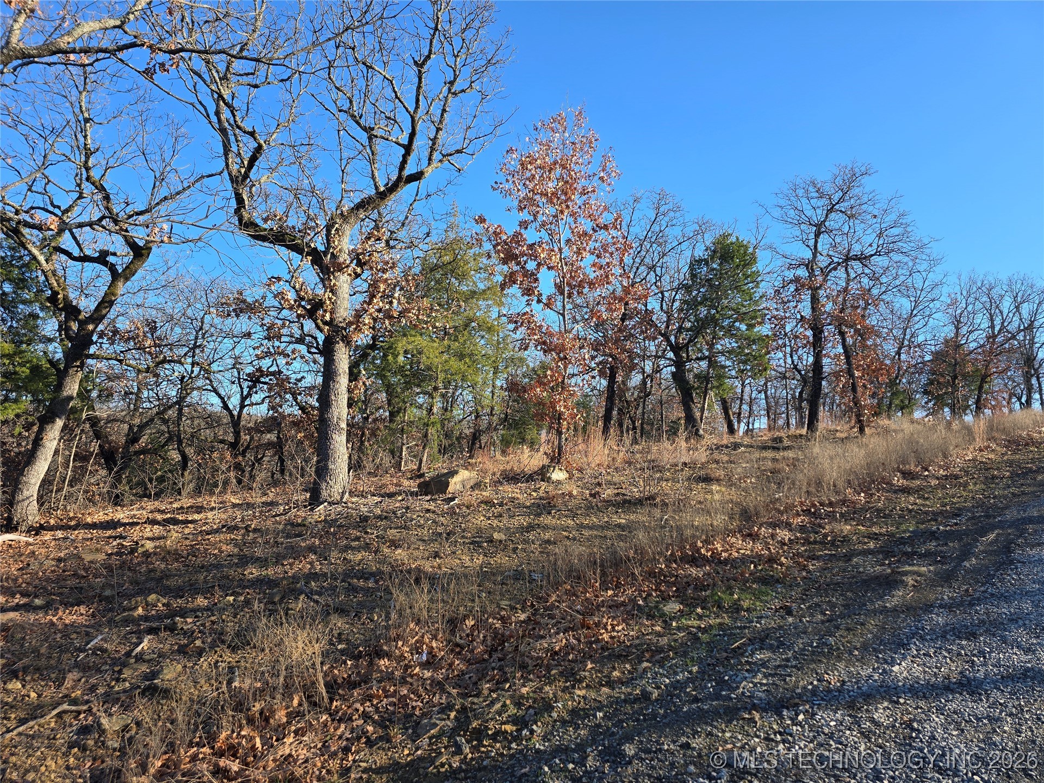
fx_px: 694
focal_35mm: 23
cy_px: 392
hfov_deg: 73.9
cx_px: 522
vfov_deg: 58.9
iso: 12
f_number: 1.7
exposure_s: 1/287
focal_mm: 6.3
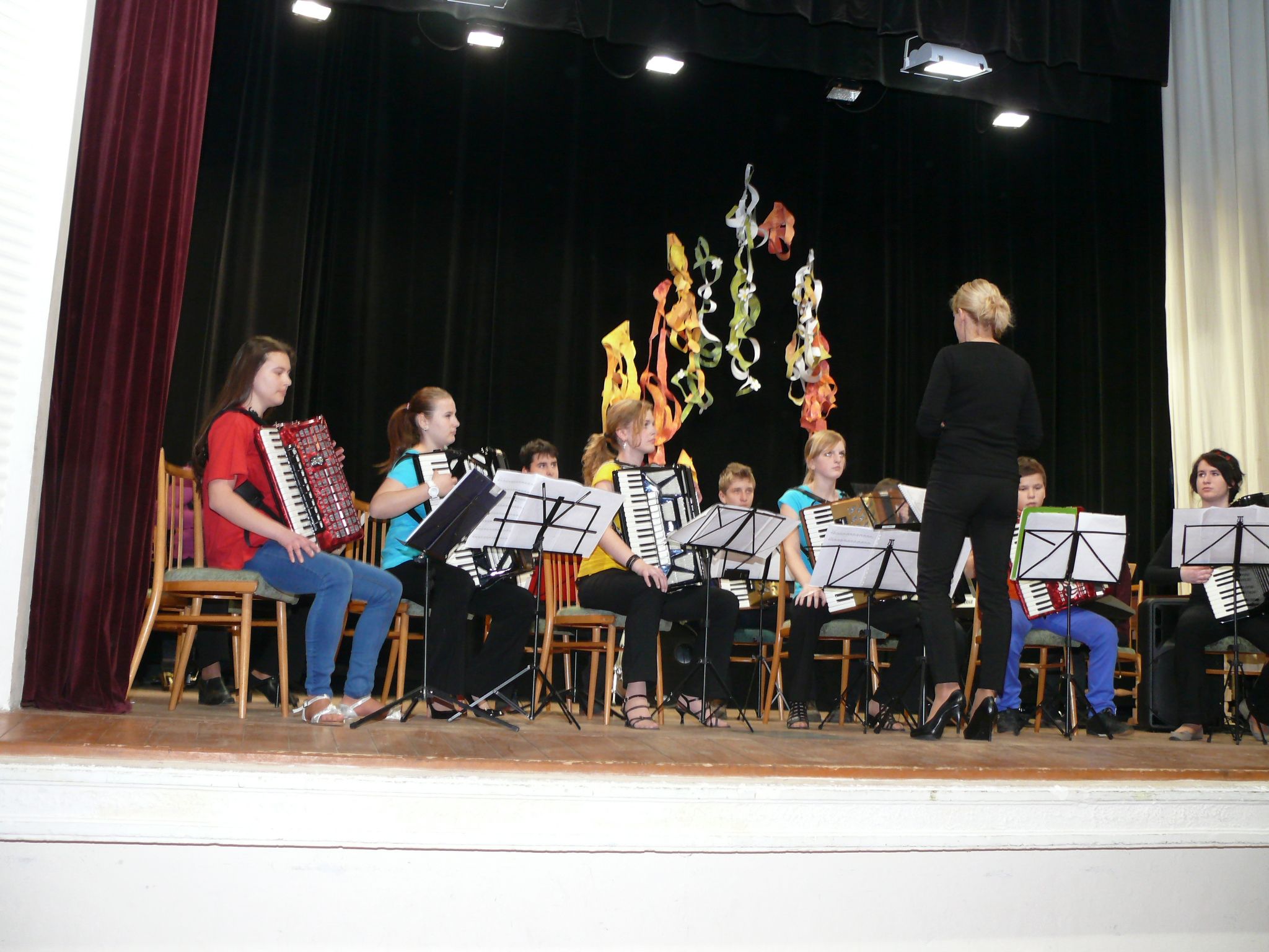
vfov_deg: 38.7
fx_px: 1356
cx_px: 634
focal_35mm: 37
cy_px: 476
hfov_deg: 50.1
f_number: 2.8
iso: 200
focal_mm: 7.9
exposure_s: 1/30
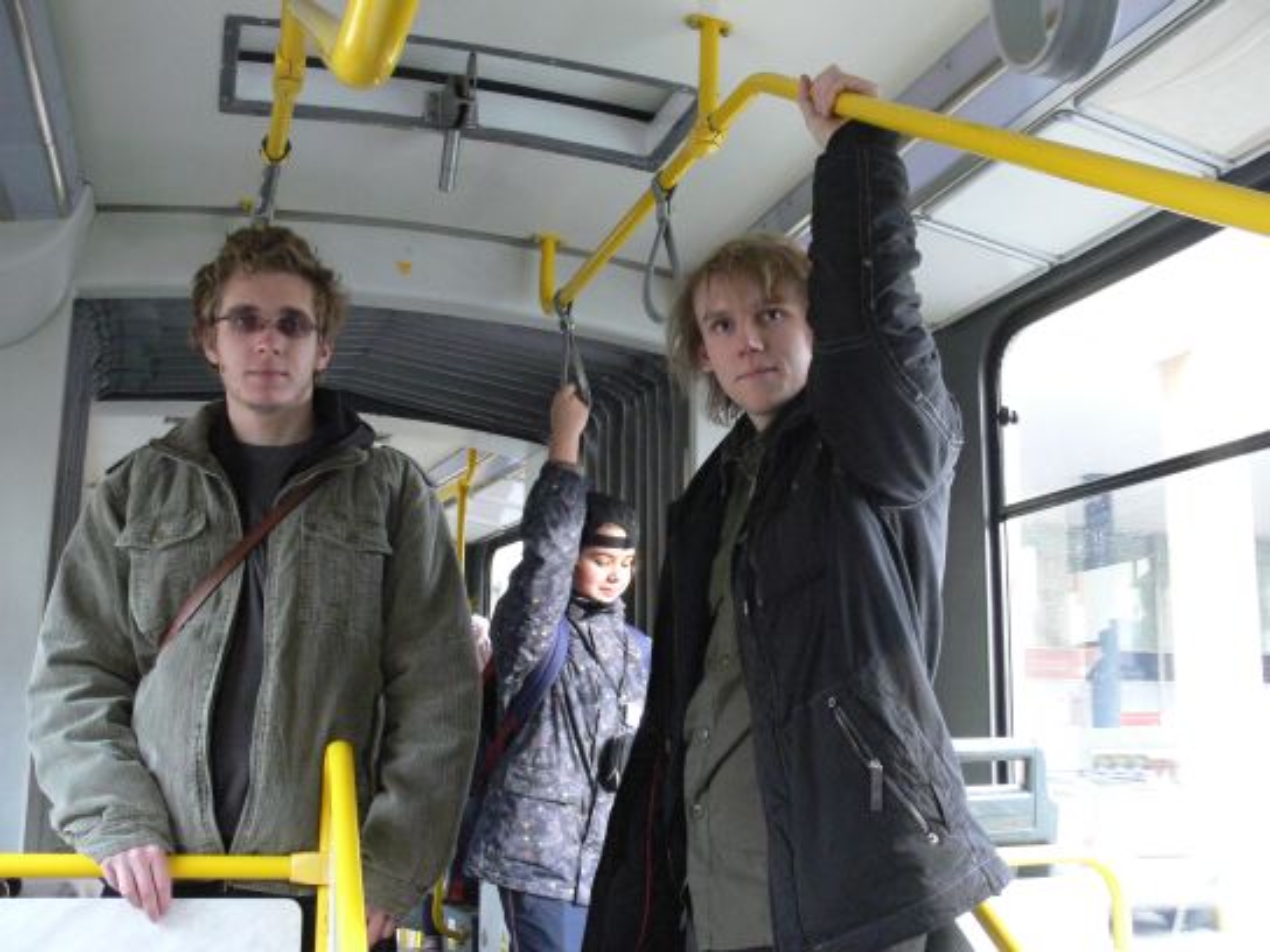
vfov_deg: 40.7
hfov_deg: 52.6
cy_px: 476
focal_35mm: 35
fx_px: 1284
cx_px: 635
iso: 400
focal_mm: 7.4
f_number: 4
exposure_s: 1/50
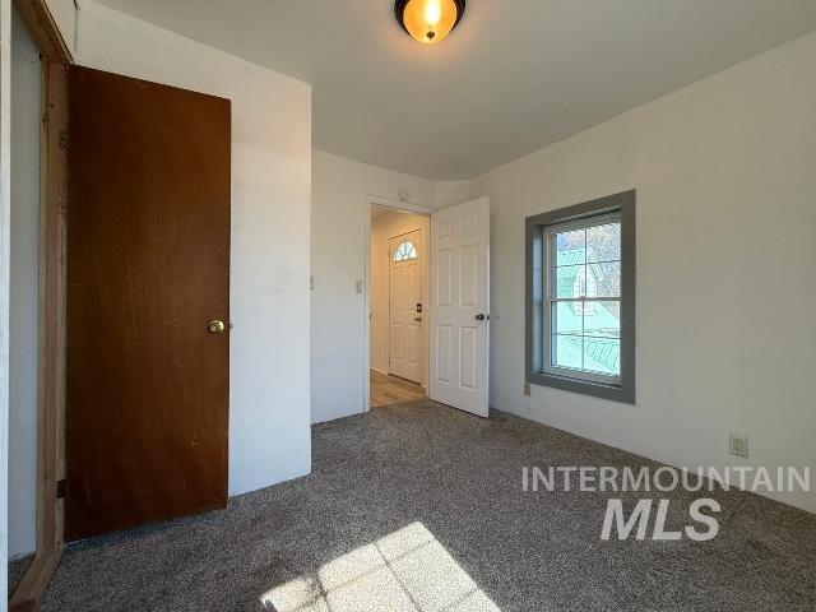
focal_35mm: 14
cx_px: 408
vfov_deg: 85.7
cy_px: 306
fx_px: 330
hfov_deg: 102.1
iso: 80
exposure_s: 1/120
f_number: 2.2
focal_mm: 2.22
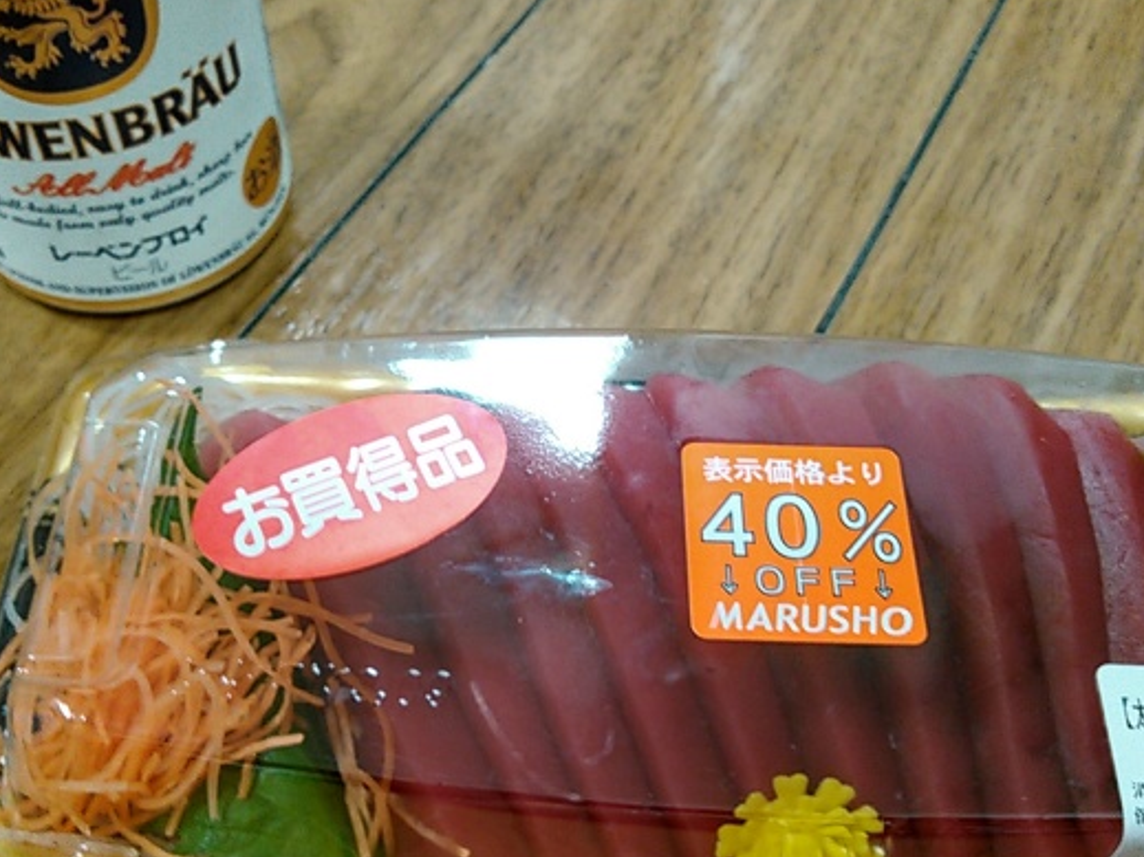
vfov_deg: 38.7
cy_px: 434
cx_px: 562
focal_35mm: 37
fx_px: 1223
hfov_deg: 50.1
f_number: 2.4
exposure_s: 1/16.7
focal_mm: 4
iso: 500
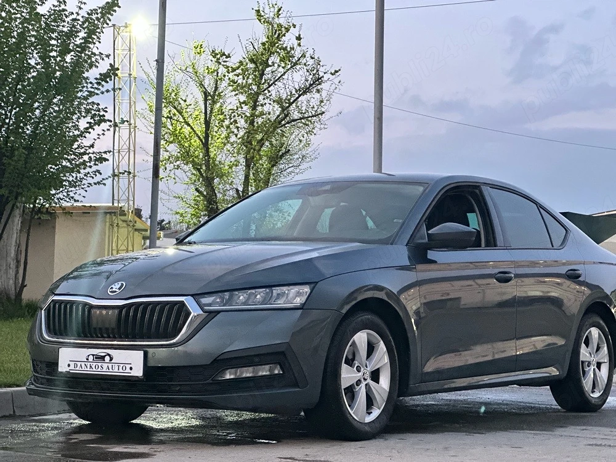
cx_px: 308
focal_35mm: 77
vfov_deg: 19.1
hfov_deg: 25.3
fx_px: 1370
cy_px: 231
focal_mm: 9
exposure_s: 1/14
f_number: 2.8
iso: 1250
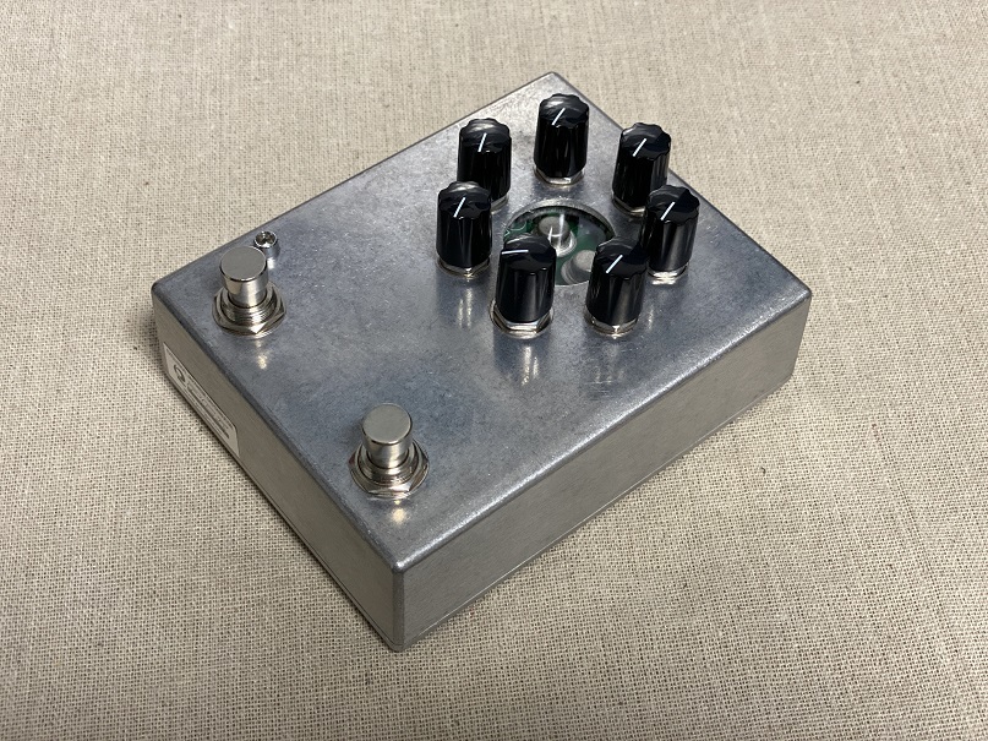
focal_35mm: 52
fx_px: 1484
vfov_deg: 28.0
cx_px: 494
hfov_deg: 36.8
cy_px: 370
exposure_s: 1/50
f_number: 2
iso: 160
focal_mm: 6
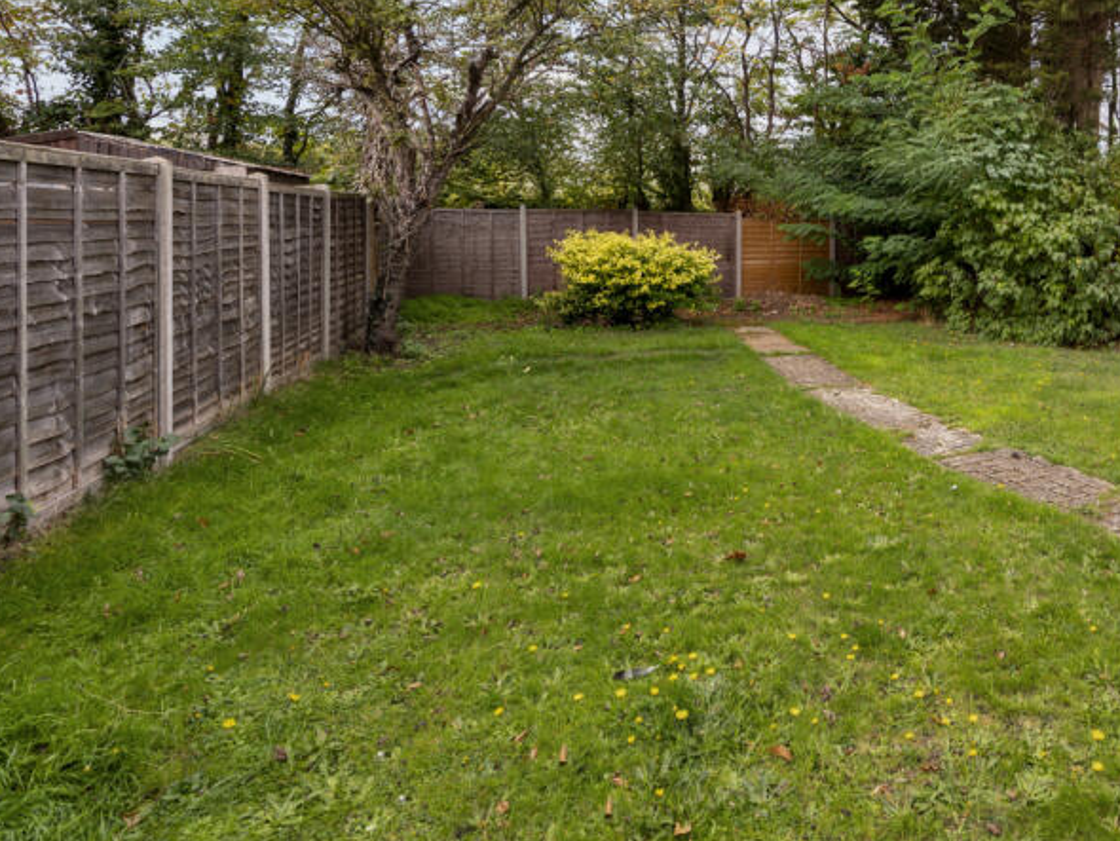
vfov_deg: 51.3
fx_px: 836
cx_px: 887
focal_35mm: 26
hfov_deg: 62.3
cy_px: 217
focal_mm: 15.5
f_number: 8
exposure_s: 1/100
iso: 200
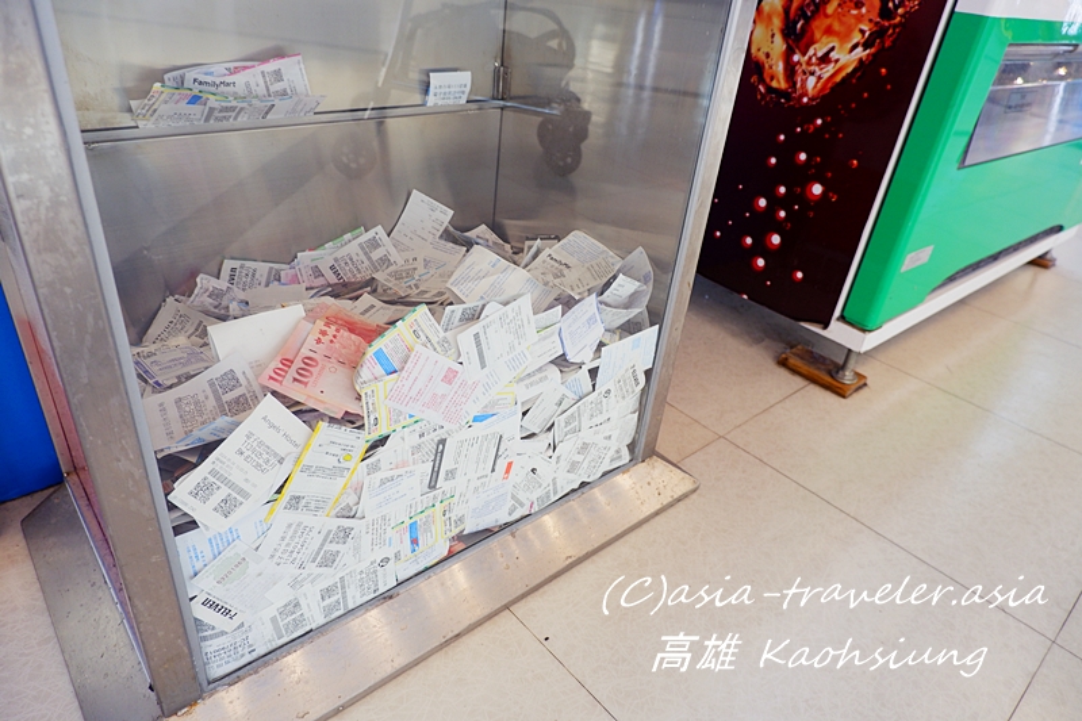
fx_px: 691
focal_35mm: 23
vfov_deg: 55.1
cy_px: 360
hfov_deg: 76.1
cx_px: 541
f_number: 3.5
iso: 400
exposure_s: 1/34
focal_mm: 15
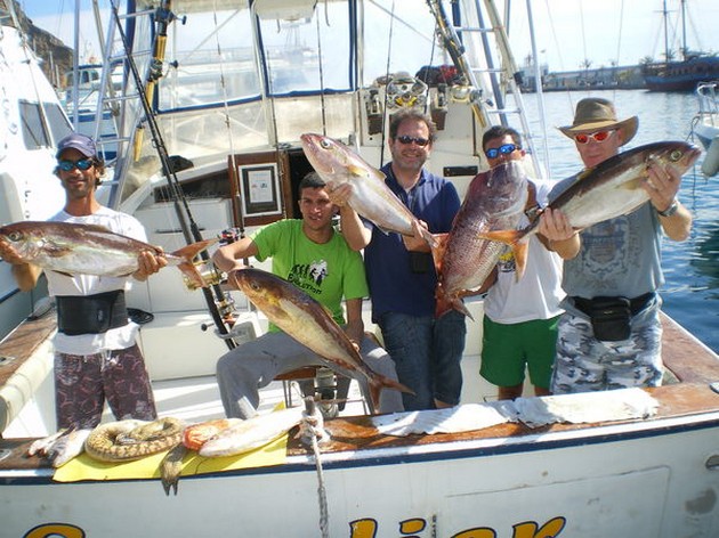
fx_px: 747
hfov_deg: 51.4
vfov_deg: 39.6
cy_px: 269
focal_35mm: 36
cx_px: 360
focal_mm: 6.3
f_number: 4.6
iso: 50
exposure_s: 1/250
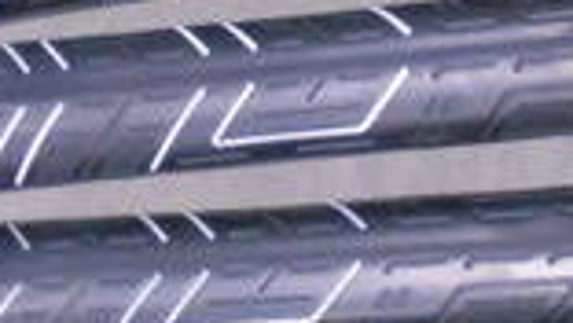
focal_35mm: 116
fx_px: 1764
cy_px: 132
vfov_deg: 10.5
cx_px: 709
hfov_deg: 17.5
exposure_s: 1/40
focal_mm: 4.6
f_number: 3.2
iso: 800
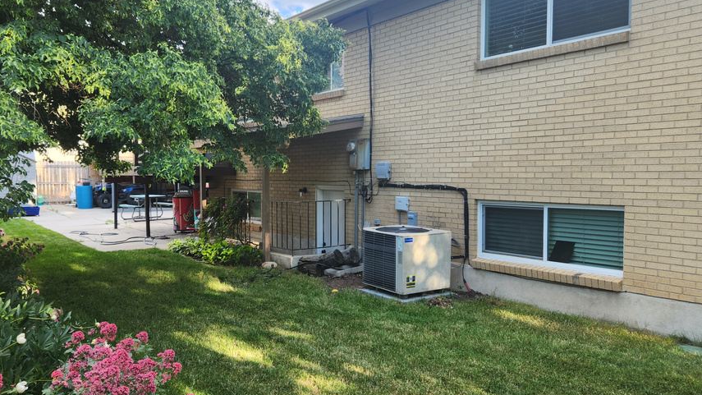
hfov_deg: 63.8
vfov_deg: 38.9
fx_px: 558
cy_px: 204
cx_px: 289
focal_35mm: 30
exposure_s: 1/180
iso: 32
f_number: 1.8
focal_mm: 5.4
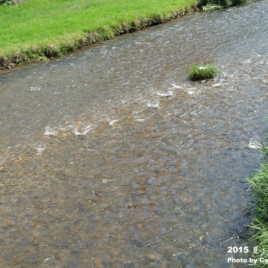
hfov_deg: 27.2
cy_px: 134
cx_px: 101
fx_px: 552
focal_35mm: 63
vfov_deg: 27.3
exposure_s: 1/320
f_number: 5.6
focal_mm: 32.9
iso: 200
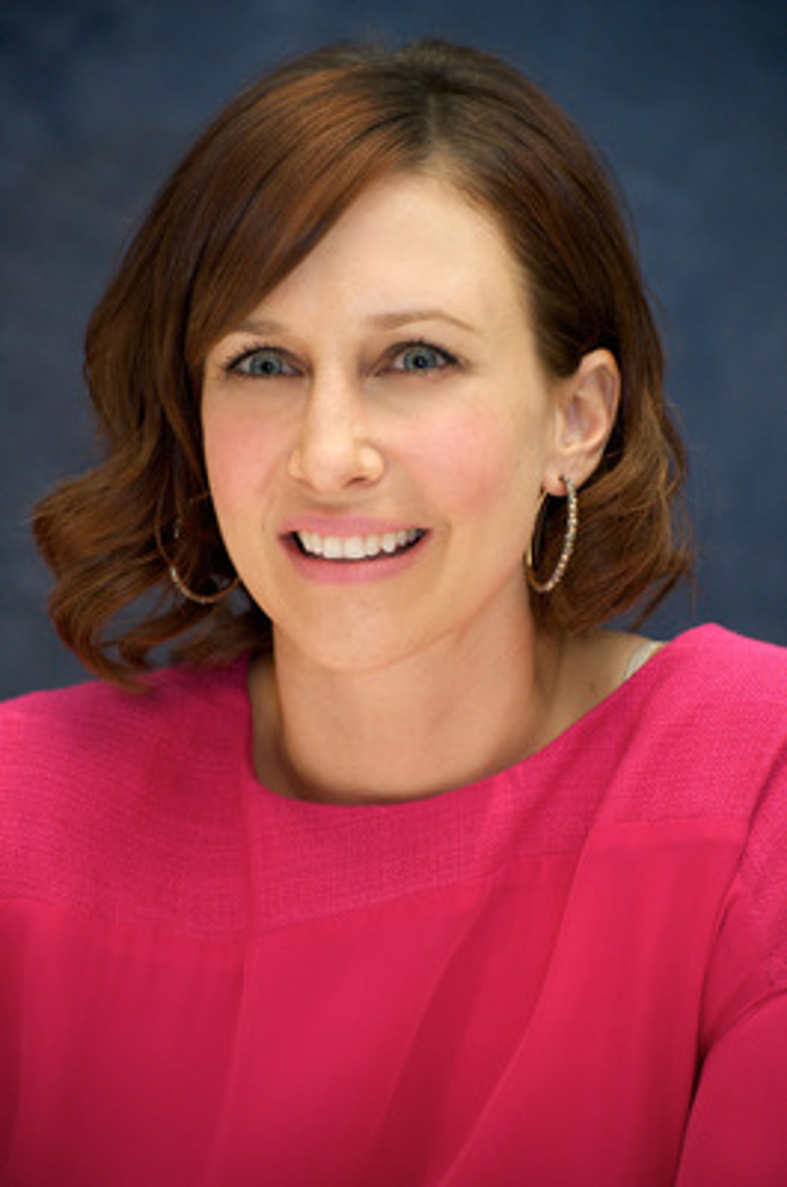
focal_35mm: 155
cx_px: 394
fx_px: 5104
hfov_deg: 8.8
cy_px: 594
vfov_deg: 13.3
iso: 1600
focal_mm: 155
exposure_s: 1/60
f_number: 5.6
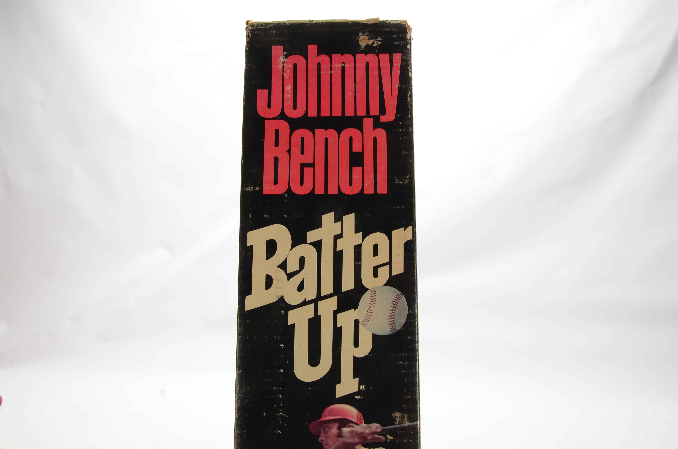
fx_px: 677
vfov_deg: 36.7
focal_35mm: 36
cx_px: 339
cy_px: 224
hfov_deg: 53.2
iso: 200
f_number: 13
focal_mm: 24
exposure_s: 1/160
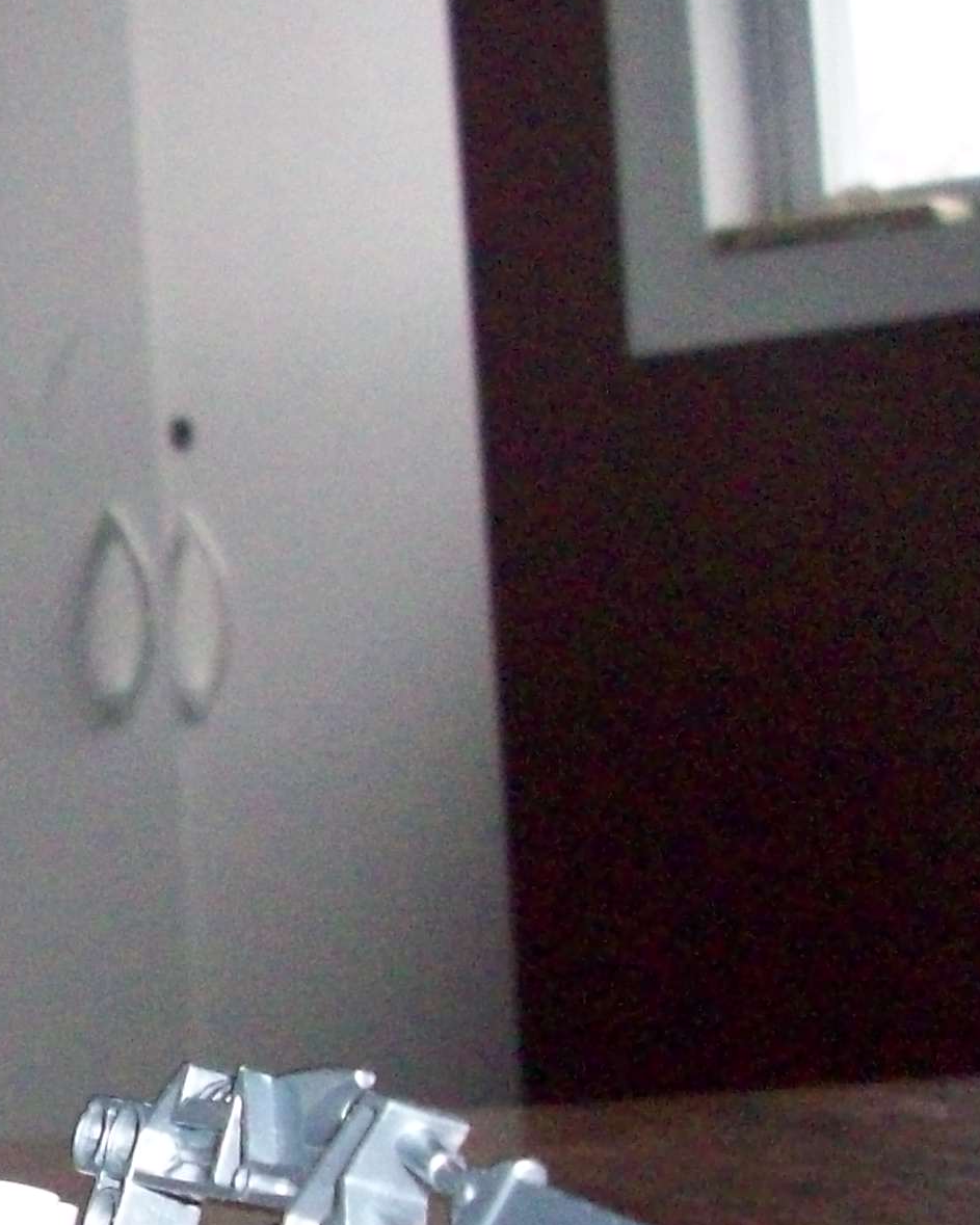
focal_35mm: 101
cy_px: 719
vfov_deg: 19.0
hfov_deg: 14.0
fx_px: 3662
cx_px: -624
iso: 400
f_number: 2.8
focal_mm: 6.2
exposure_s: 1/128
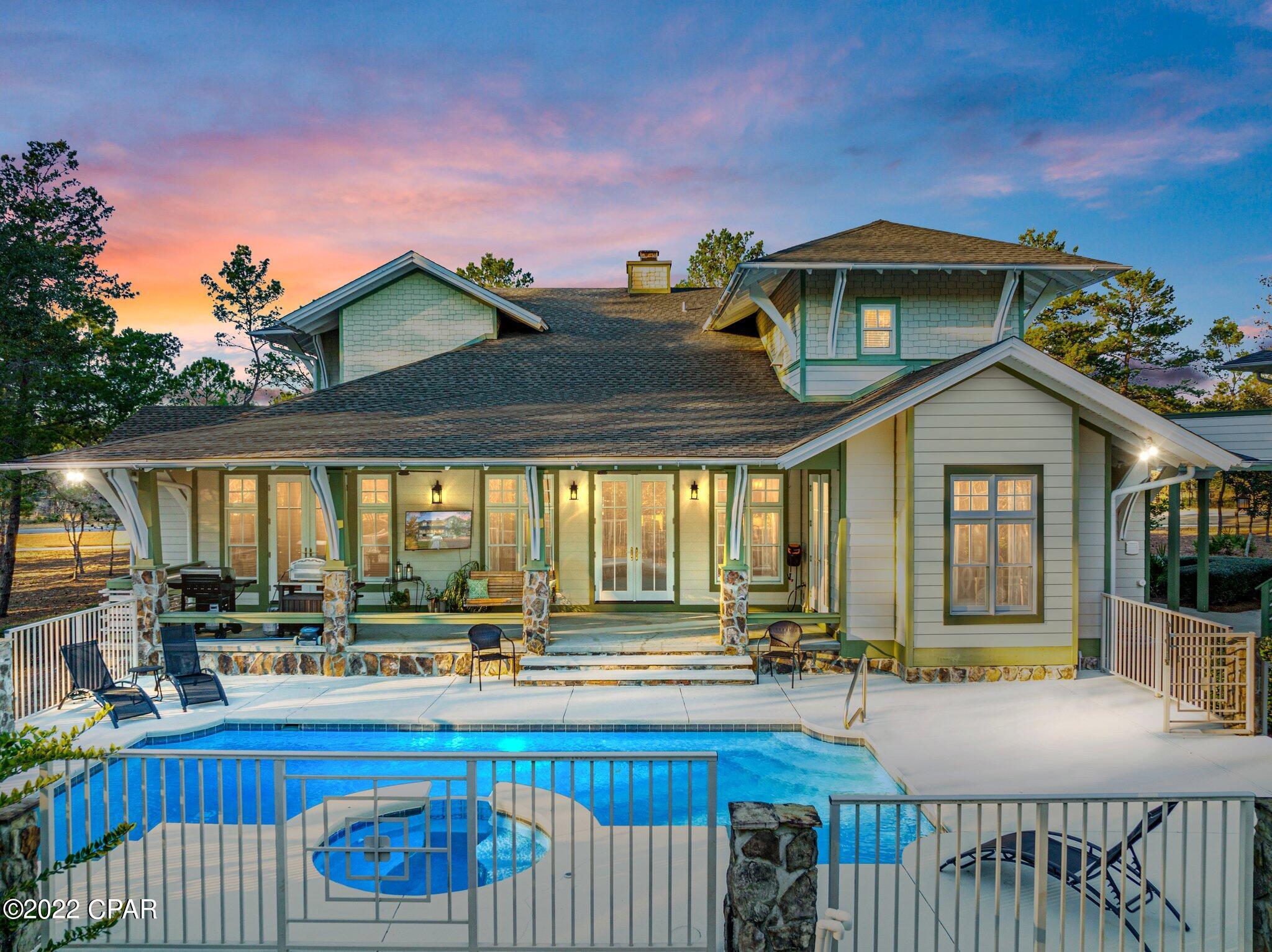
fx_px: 881
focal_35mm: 24
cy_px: 476
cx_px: 636
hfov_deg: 71.6
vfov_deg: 56.8
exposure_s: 1/160
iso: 100
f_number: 4
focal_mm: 12.29
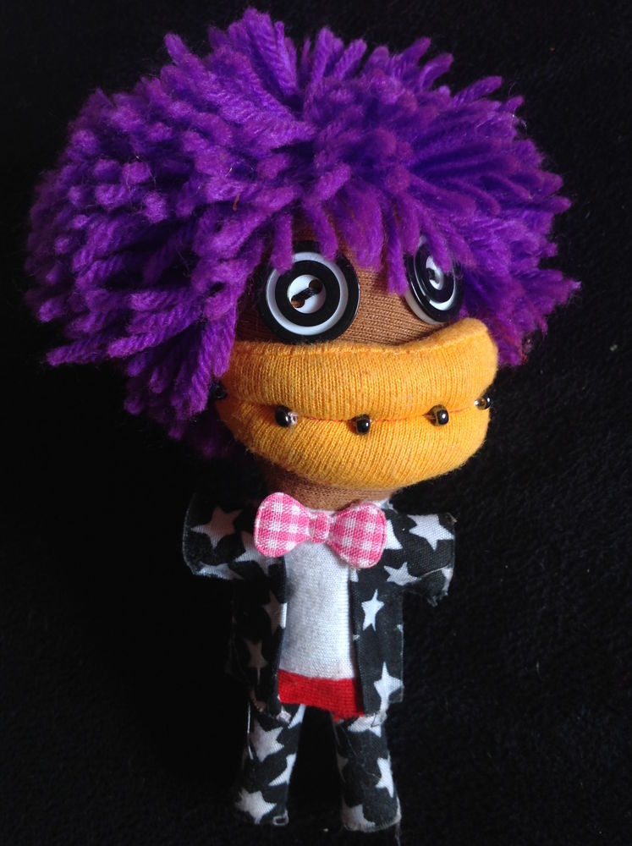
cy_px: 423
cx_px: 316
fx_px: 854
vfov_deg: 52.7
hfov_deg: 40.6
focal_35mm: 35
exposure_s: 1/30
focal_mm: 4.28
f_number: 2.4
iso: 50
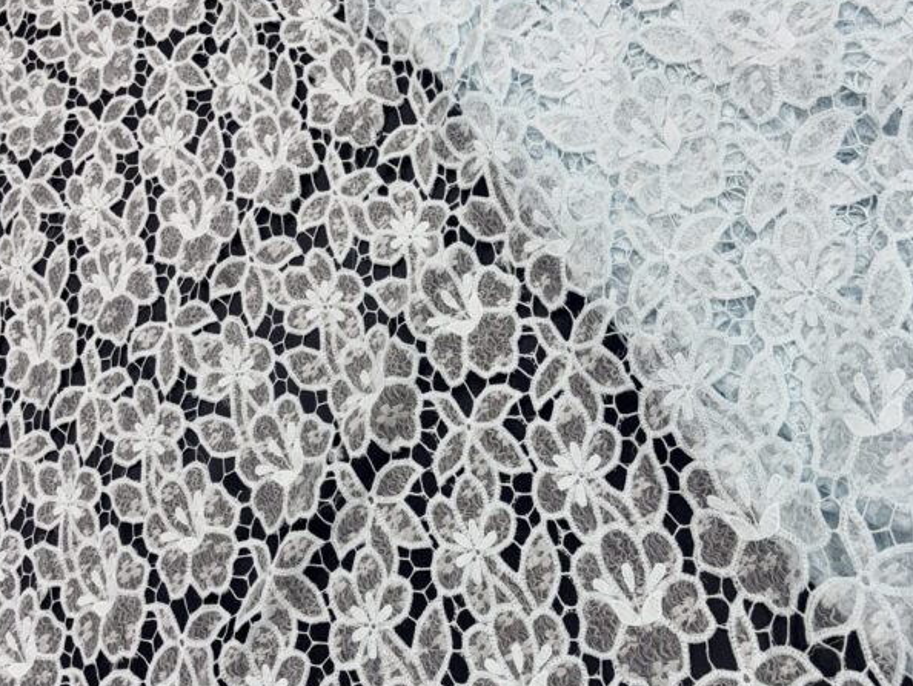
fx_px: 924
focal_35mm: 35
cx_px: 455
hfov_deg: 52.6
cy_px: 435
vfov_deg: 40.4
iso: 50
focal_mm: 5.96
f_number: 1.6
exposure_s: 1/100
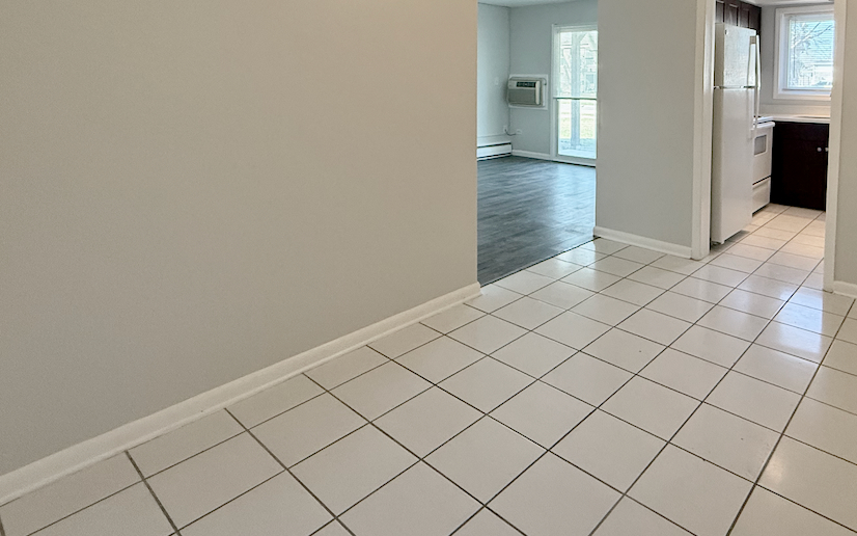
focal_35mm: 23
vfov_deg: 49.8
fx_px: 537
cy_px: 107
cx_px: 557
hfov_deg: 75.2
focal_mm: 2.22
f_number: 2.2
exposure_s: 1/120
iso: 400
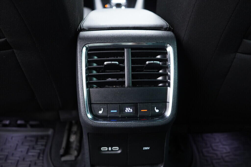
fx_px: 251
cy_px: 84
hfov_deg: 53.1
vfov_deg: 36.9
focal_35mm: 36
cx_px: 126
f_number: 2.8
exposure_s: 1/40
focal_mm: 24
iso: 1000
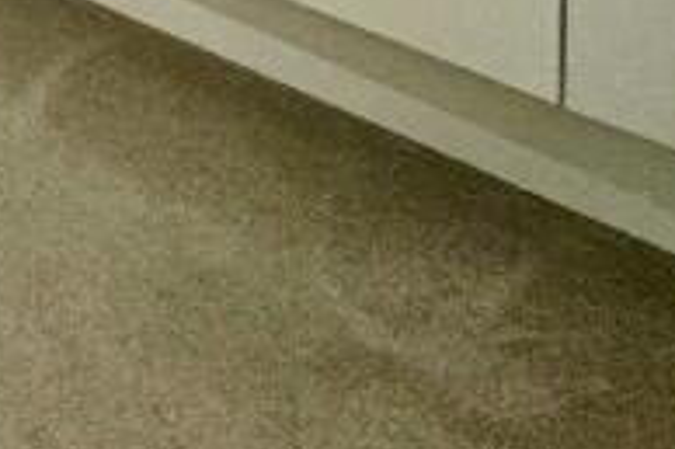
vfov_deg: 12.2
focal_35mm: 77
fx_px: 1442
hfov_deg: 16.9
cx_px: -776
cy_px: -752
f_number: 2.2
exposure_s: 1/50
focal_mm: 2.22
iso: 200
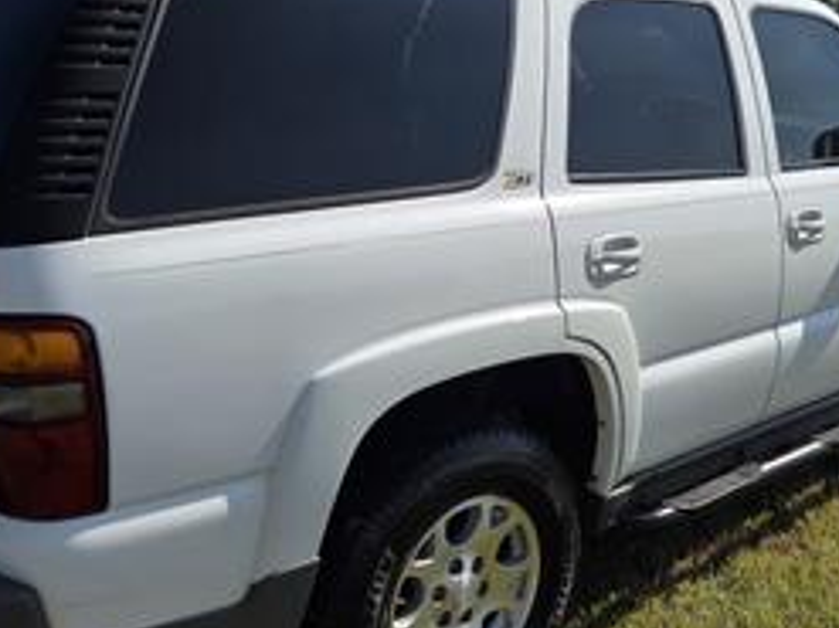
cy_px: 221
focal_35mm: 47
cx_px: 594
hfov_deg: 39.7
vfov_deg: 30.7
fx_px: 1139
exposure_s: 1/6618
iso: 80
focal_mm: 5.4
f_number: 1.8
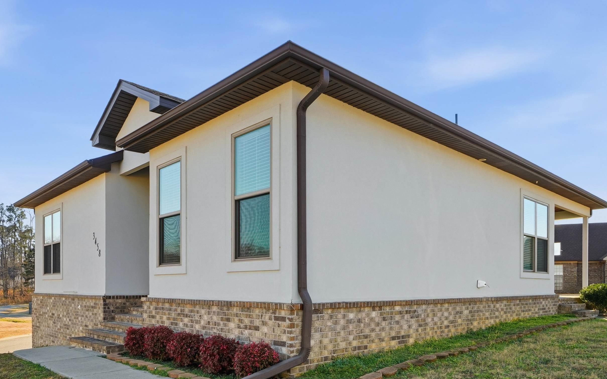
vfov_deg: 49.2
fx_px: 407
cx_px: 300
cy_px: 246
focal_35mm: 25
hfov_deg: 73.4
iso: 250
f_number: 9
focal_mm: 13
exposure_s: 1/1250
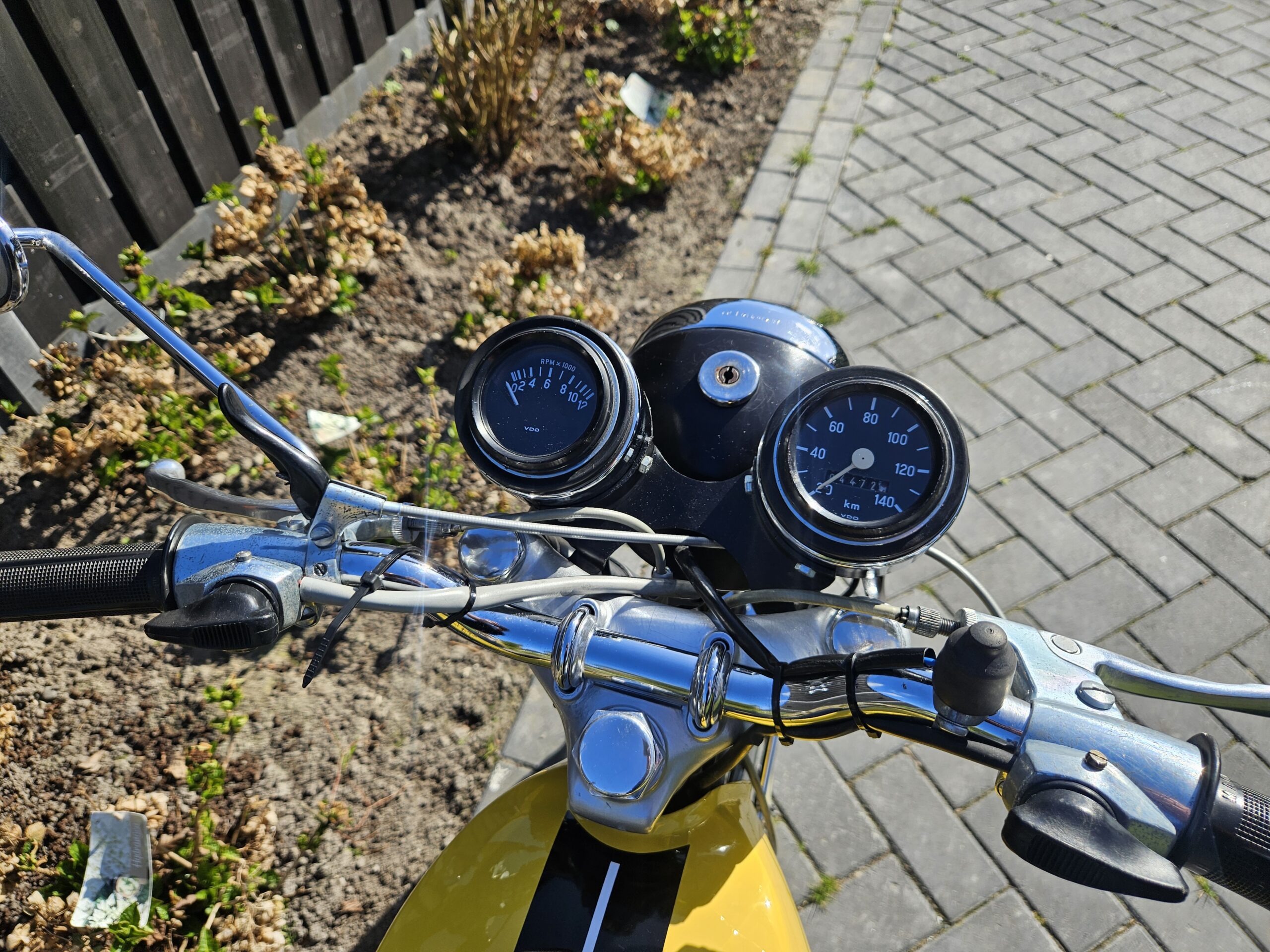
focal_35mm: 23
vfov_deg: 58.9
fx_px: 844
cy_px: 476
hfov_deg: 73.9
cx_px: 635
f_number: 1.8
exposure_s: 1/1170
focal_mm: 5.4
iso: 25
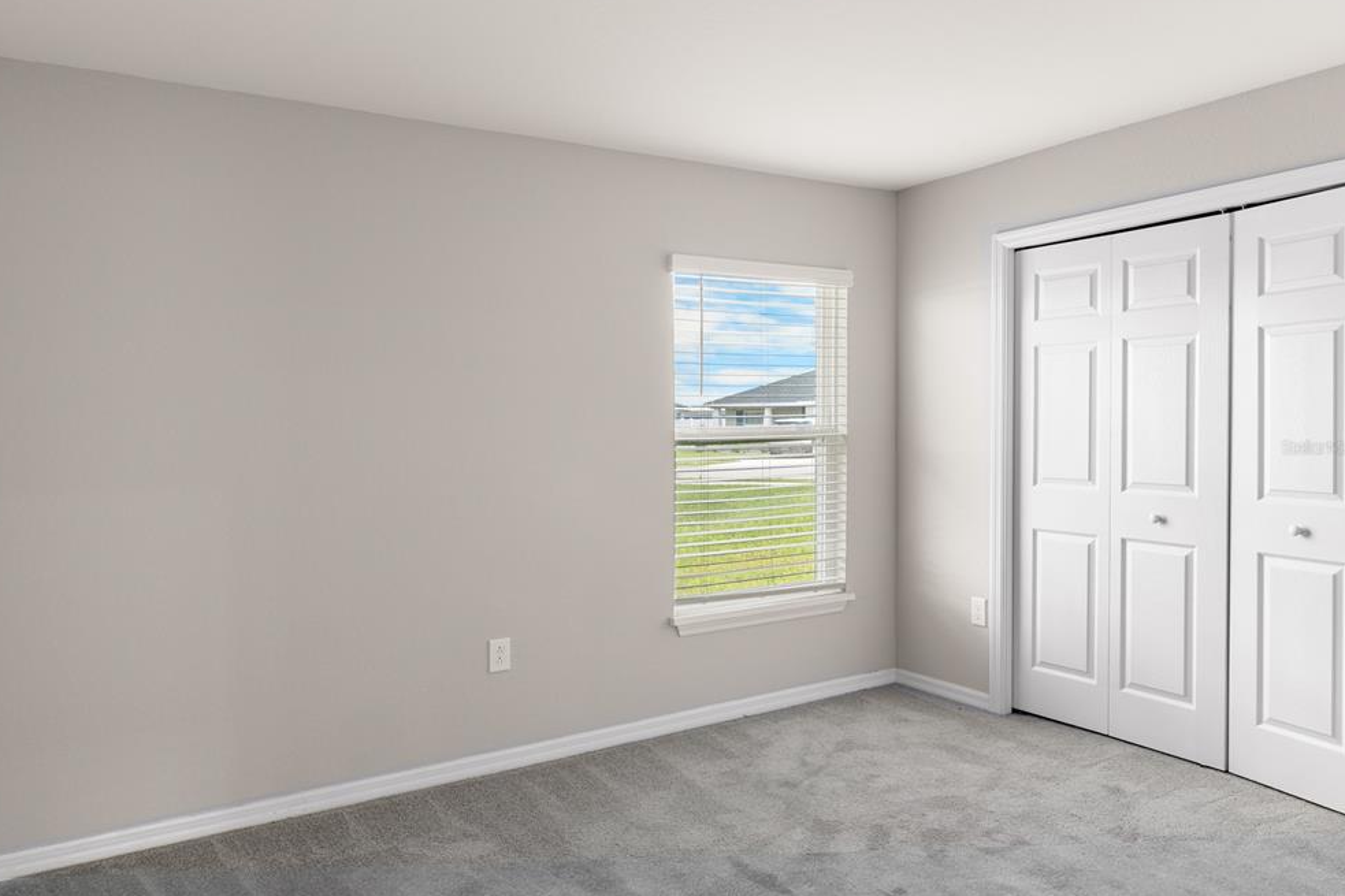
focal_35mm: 25
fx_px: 934
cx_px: 660
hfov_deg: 71.5
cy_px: 447
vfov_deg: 51.3
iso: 200
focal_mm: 16
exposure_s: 1/6
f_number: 4.5
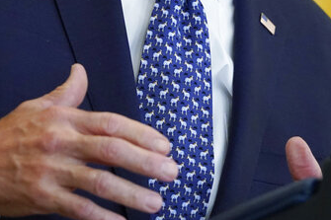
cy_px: -96
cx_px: 180
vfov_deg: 1.6
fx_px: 7875
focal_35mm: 857
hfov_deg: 2.4
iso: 4000
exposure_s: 1/200
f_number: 4
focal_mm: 280
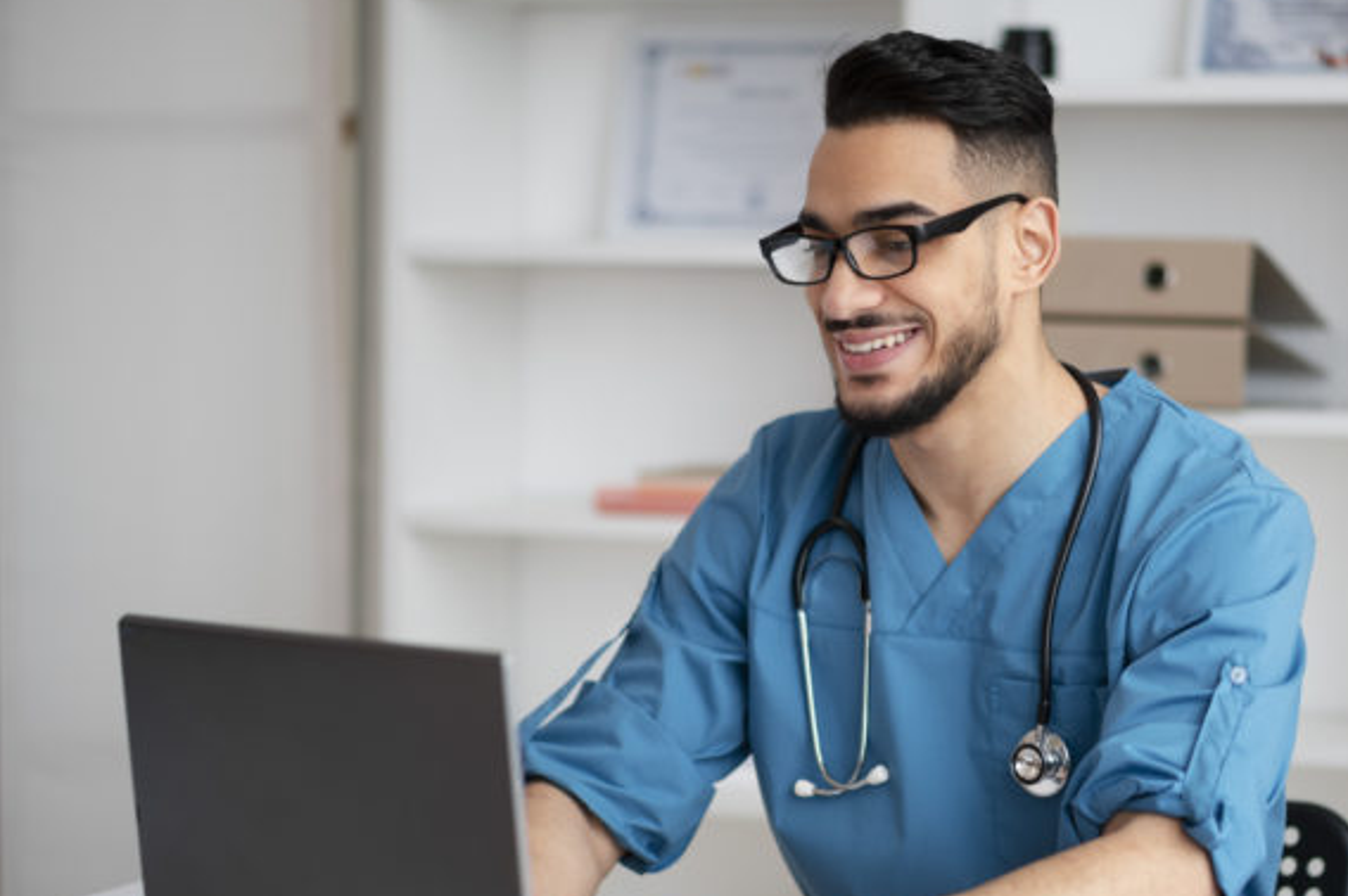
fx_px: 4303
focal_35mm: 115
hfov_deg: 17.8
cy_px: 513
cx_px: 833
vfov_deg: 11.9
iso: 280
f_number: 2
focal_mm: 85
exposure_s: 1/180
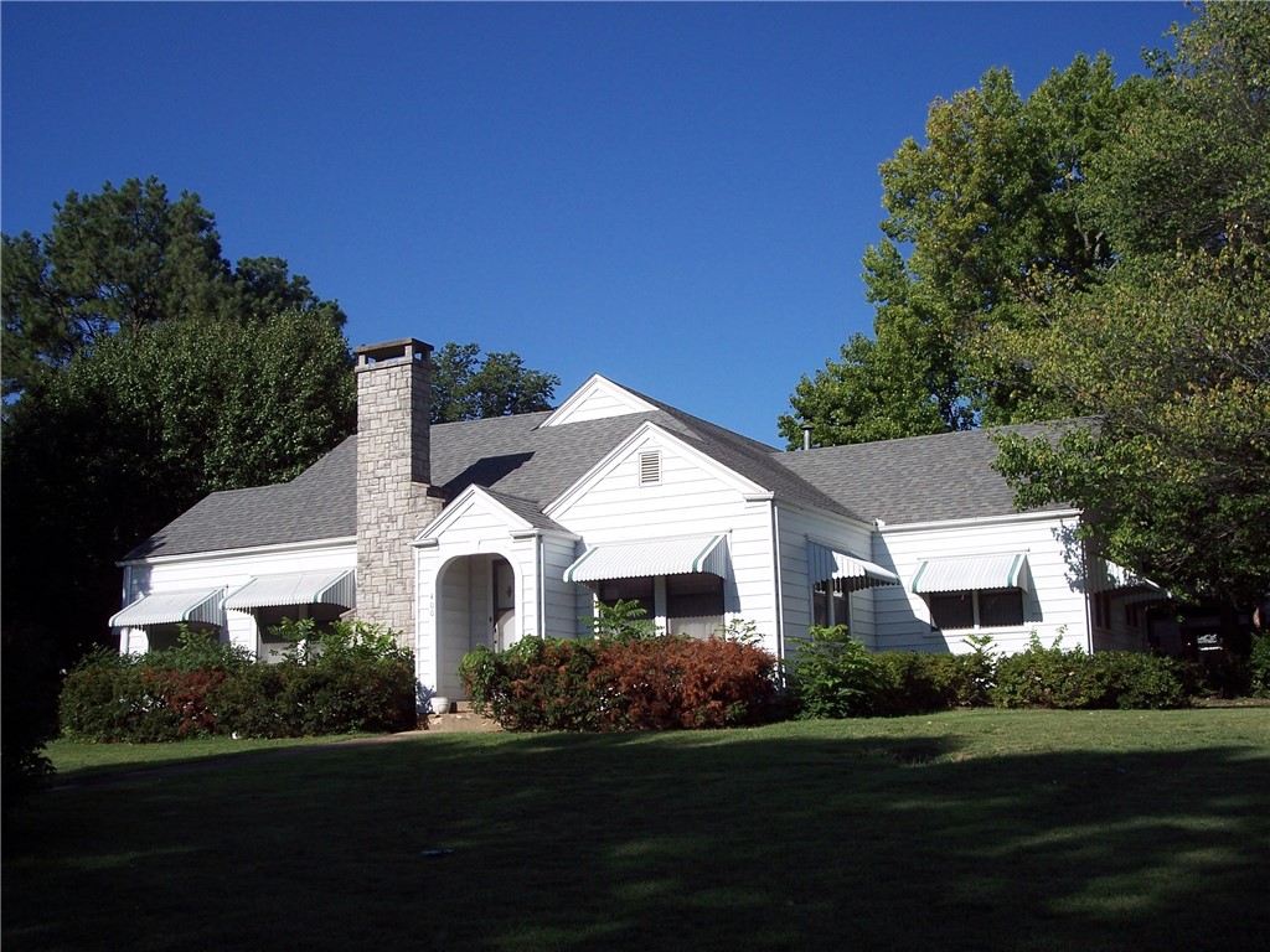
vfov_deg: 36.8
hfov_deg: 47.9
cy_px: 476
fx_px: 1431
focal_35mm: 39
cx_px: 635
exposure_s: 1/500
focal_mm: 8
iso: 100
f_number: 5.6
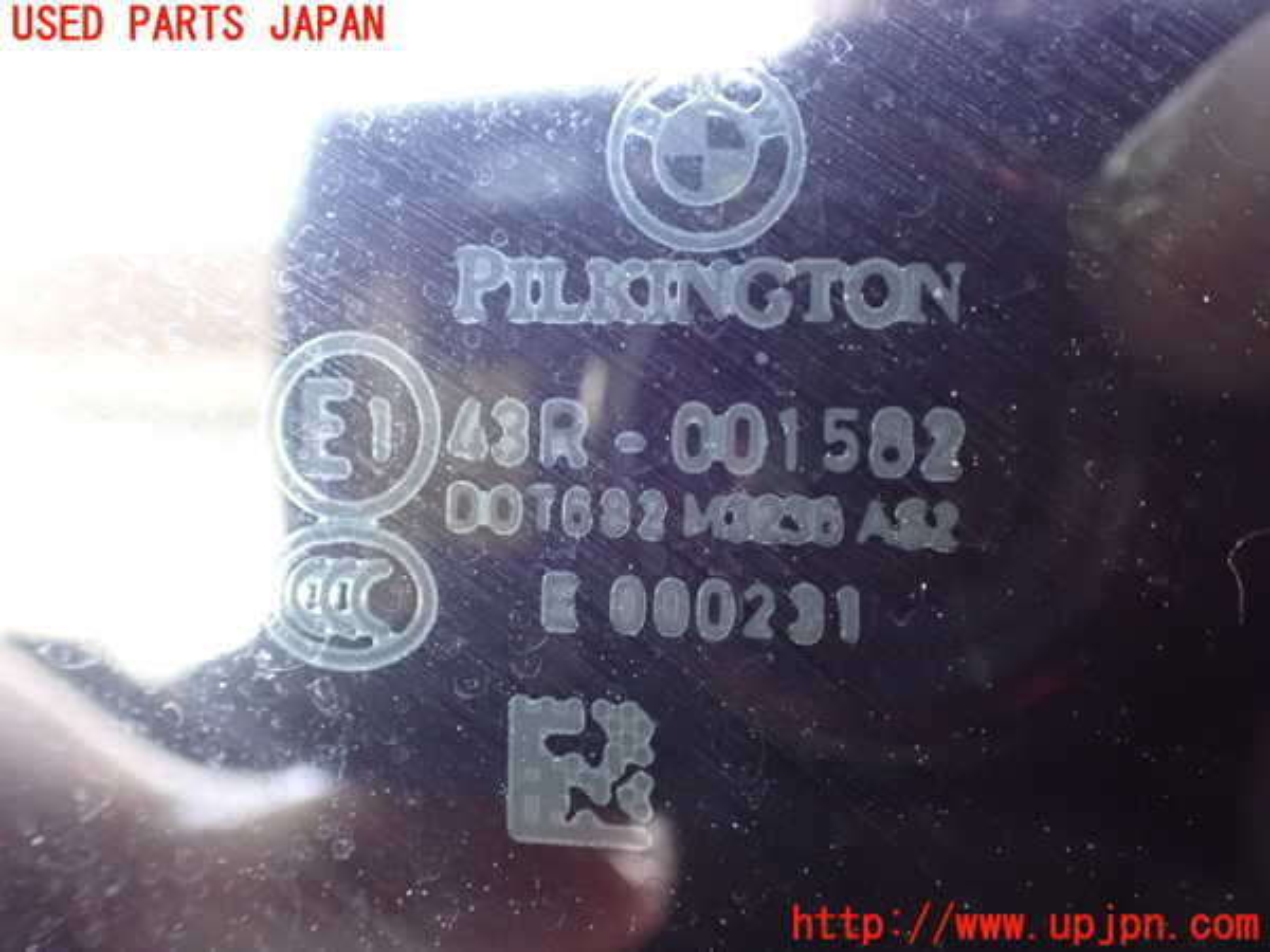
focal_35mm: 38
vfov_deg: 37.7
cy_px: 476
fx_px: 1394
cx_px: 635
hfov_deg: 49.0
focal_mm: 6.83
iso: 1600
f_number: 2.7
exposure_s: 1/25
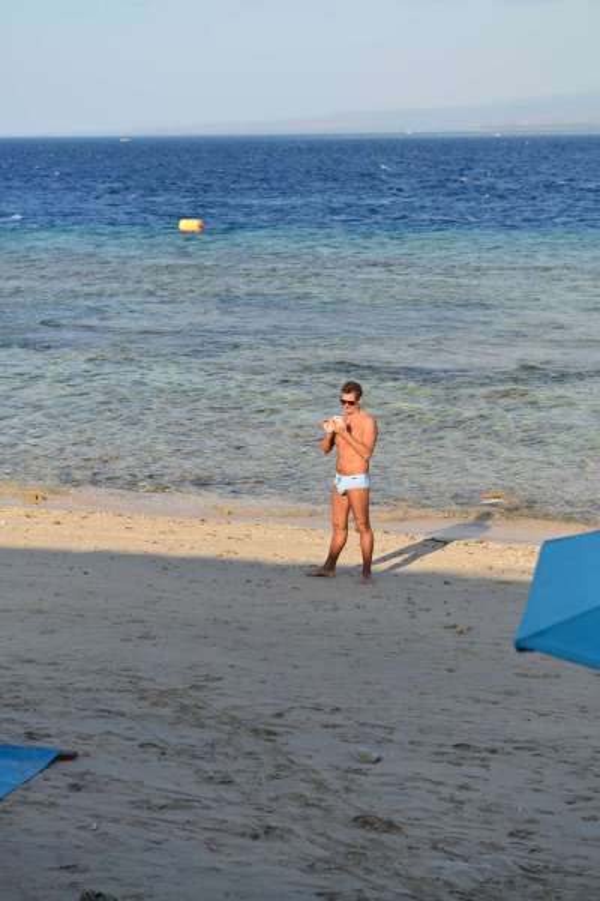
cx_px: 300
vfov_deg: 28.8
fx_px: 1750
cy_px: 450
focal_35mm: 70
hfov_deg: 19.5
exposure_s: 1/400
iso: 100
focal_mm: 70
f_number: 5
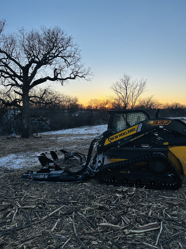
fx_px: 172
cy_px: 124
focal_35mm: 24
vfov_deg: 71.6
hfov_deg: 56.8
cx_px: 93
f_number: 1.78
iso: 80
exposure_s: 1/1289
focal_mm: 6.86
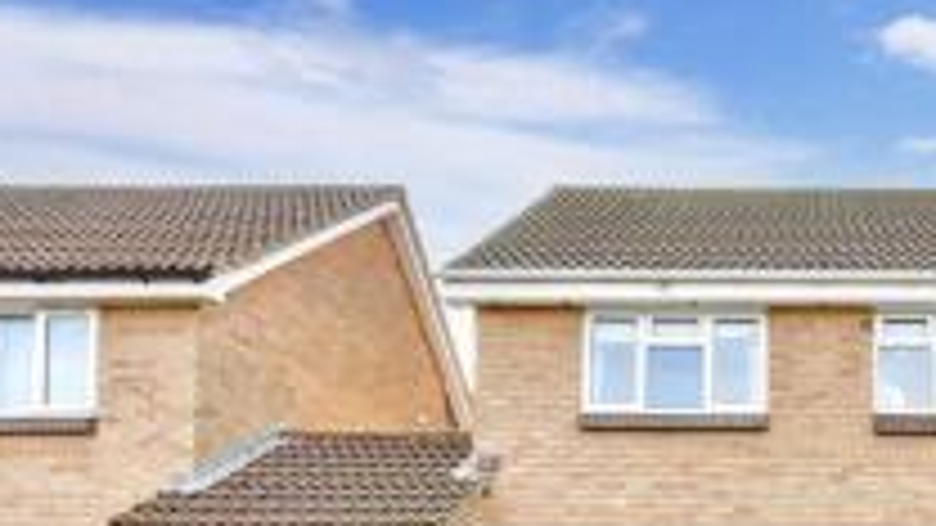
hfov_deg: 49.6
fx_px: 893
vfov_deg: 28.5
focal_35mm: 36
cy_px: 632
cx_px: 832
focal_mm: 10
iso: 500
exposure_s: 1/200
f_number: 8
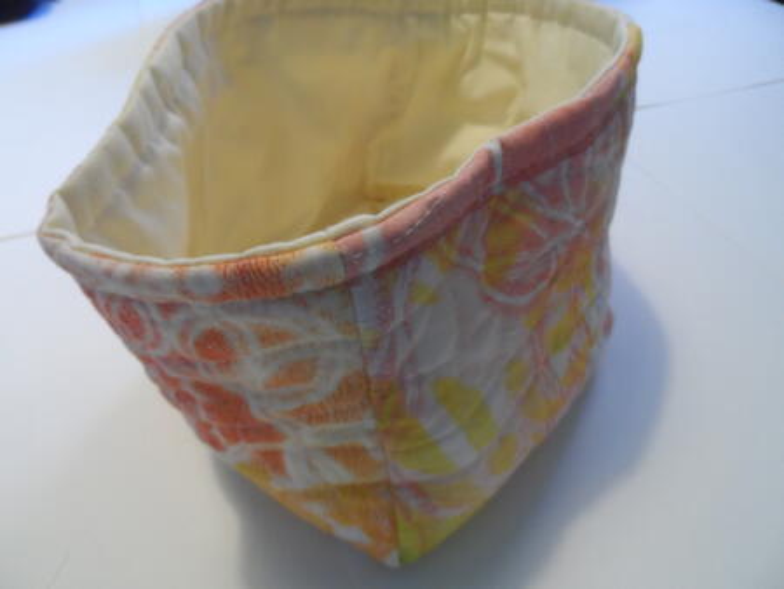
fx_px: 544
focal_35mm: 24
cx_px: 392
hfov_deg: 71.6
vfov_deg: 56.9
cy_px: 294
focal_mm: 4
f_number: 3.2
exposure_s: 1/30
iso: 400
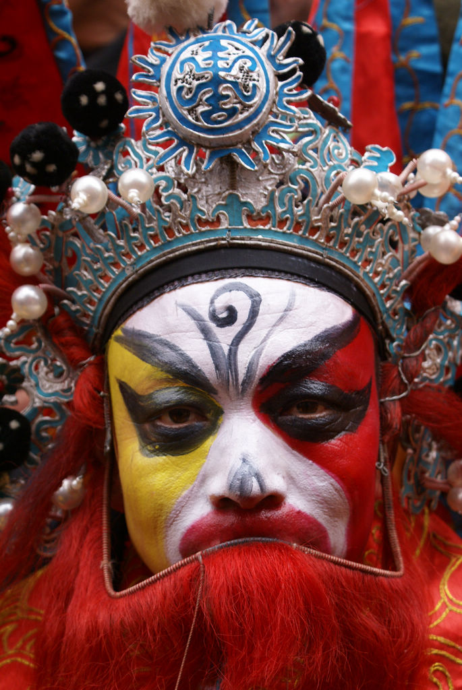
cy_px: 345
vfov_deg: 27.0
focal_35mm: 75
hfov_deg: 18.2
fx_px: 1440
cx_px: 231
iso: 250
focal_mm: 50
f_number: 5.6
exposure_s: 1/80
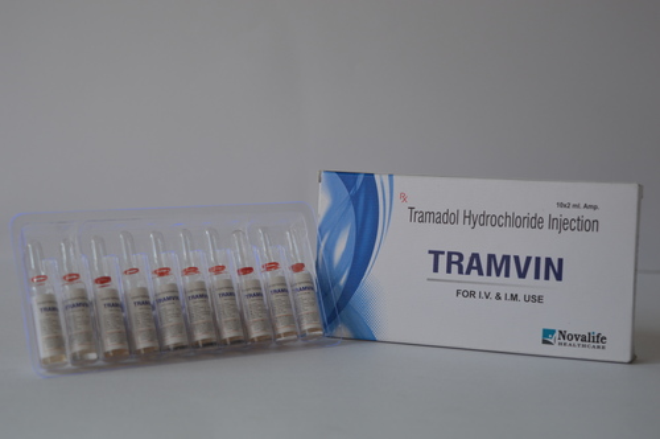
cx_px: 330
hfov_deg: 31.9
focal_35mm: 63
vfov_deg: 21.5
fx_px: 1153
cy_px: 220
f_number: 5.6
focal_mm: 42
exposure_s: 1/60
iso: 100
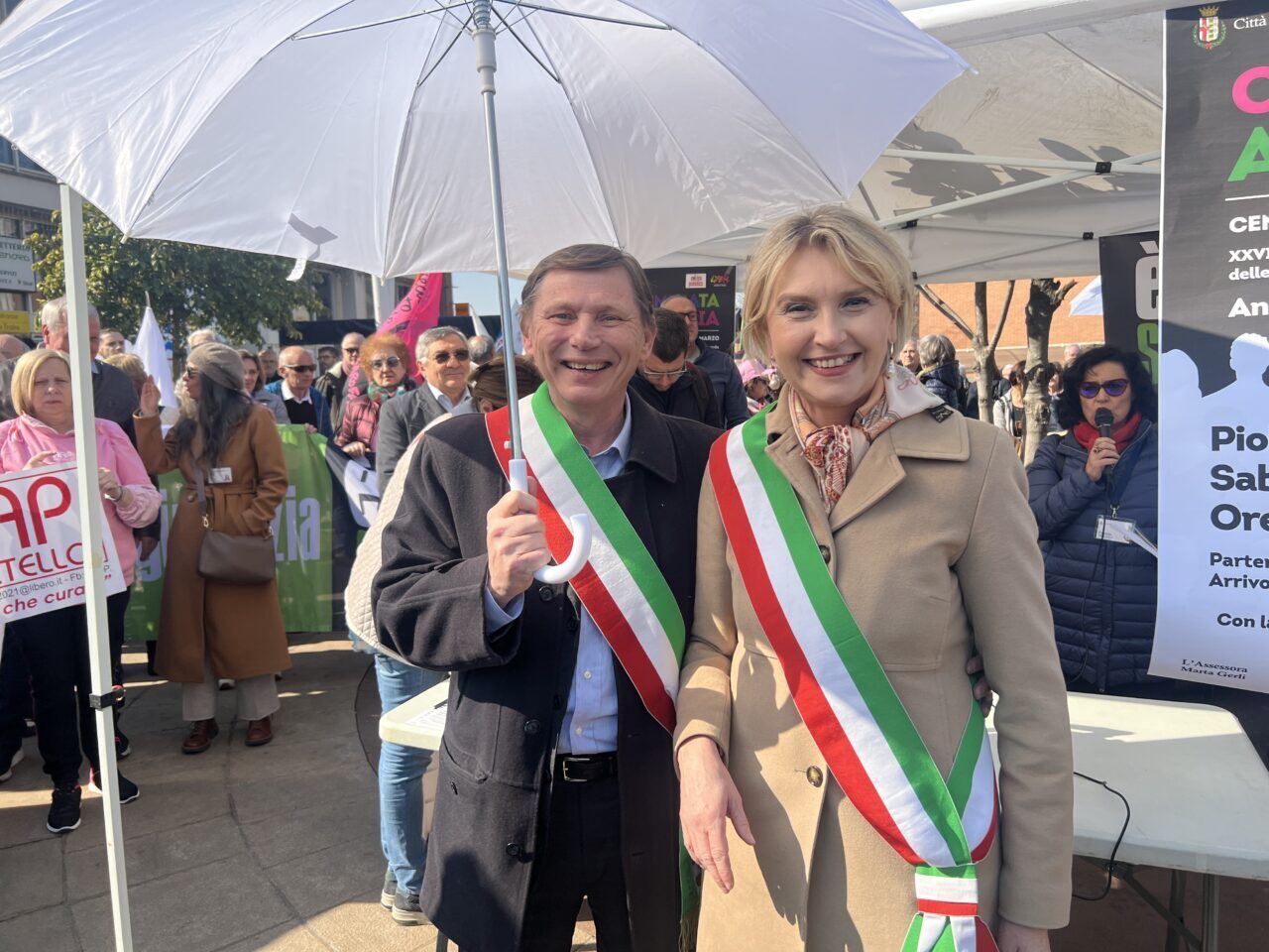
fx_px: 953
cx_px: 634
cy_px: 476
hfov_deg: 67.3
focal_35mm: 26
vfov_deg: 53.1
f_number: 1.5
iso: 50
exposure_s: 1/2123
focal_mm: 5.7
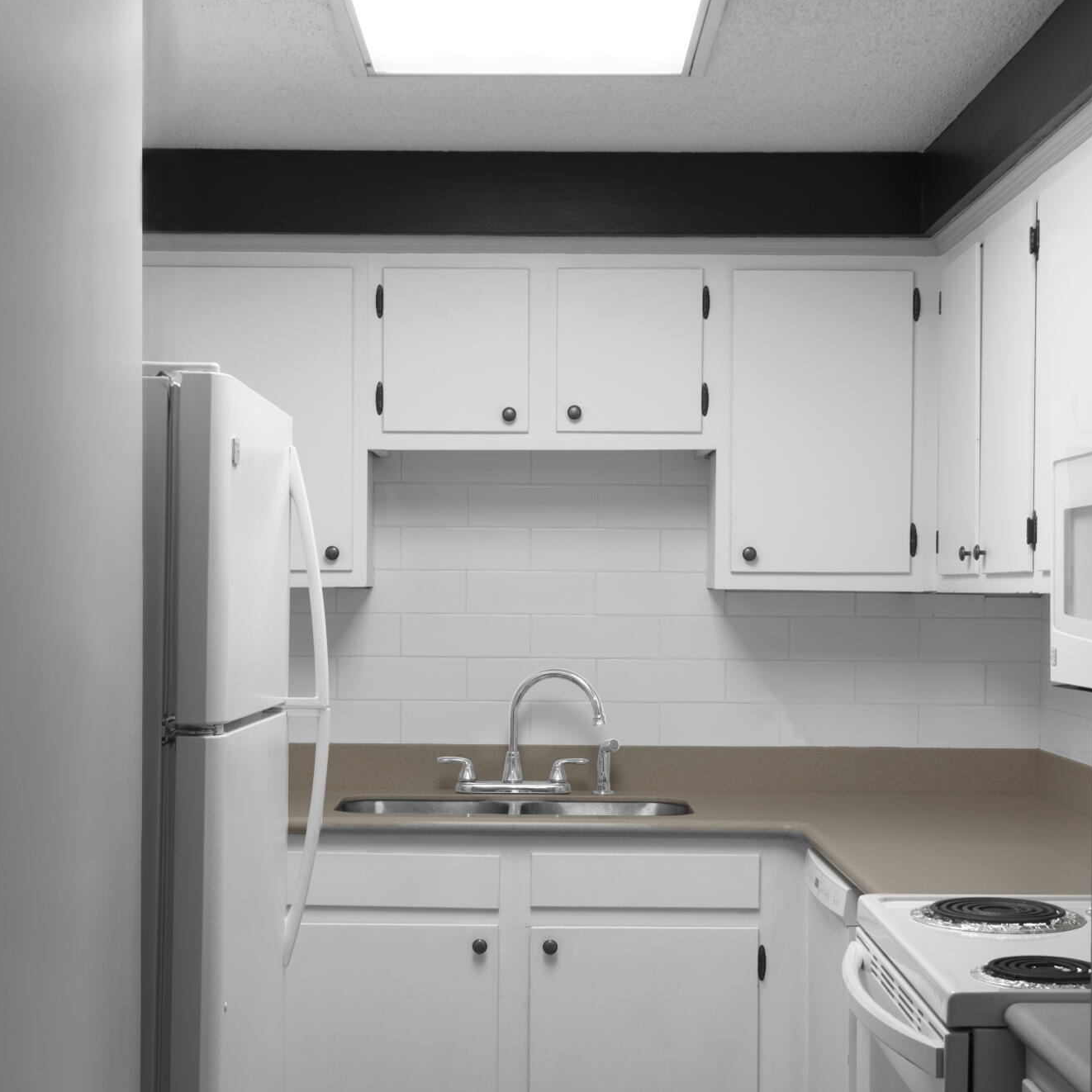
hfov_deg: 31.6
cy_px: 632
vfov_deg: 31.6
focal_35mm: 54
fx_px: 1927
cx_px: 547
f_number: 8
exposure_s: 1/40
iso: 100
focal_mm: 28
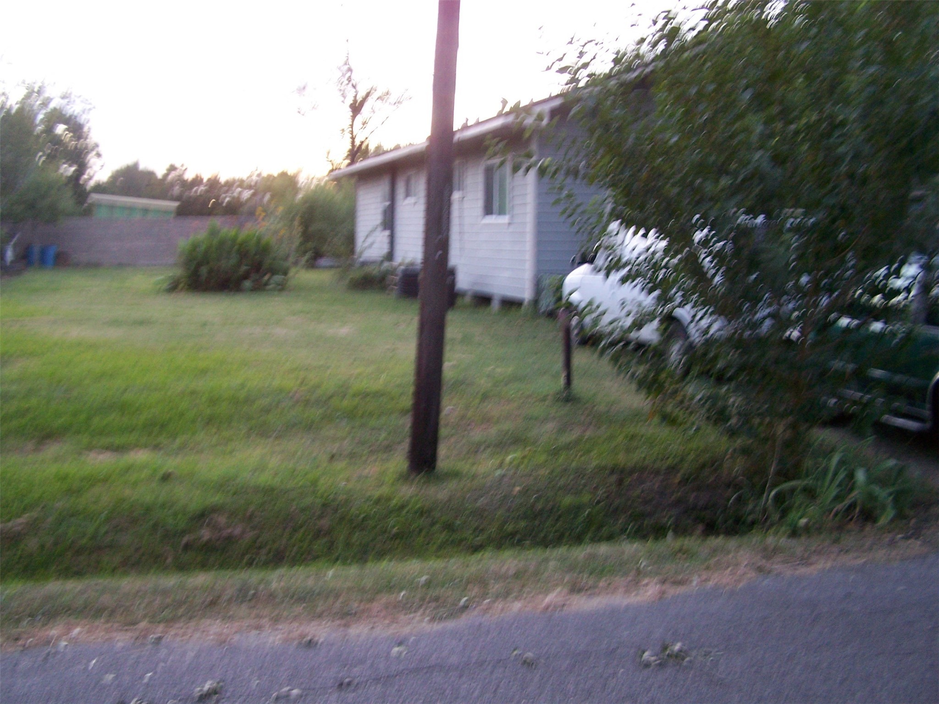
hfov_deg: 49.0
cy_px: 352
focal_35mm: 38
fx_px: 1031
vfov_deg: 37.7
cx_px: 470
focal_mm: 6.3
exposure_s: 1/8
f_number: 2.8
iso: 160
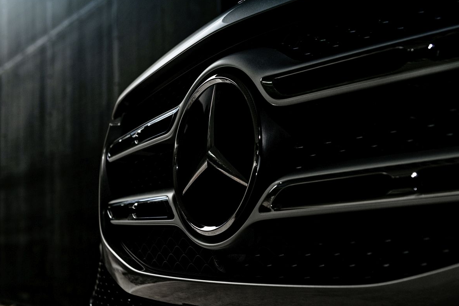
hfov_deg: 37.5
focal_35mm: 53
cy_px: 152
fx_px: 676
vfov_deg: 25.5
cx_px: 239
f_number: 5
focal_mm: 48
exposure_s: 1/200
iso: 200
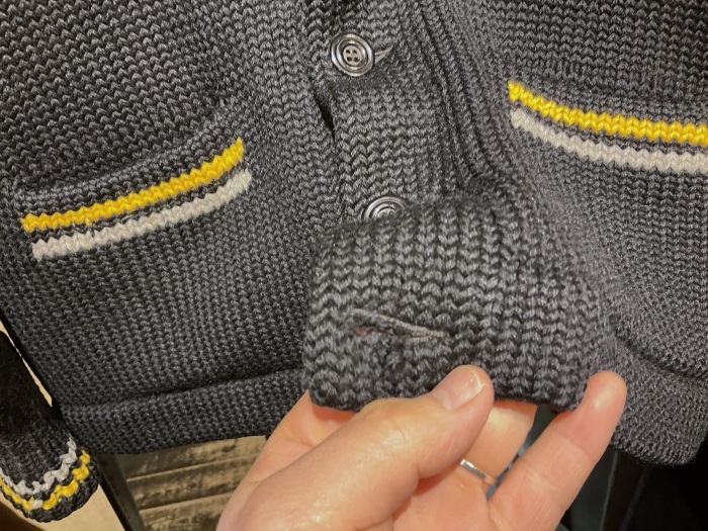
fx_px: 593
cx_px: 354
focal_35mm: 29
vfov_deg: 48.2
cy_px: 266
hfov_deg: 61.7
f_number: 1.8
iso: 320
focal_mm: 3
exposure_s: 1/25
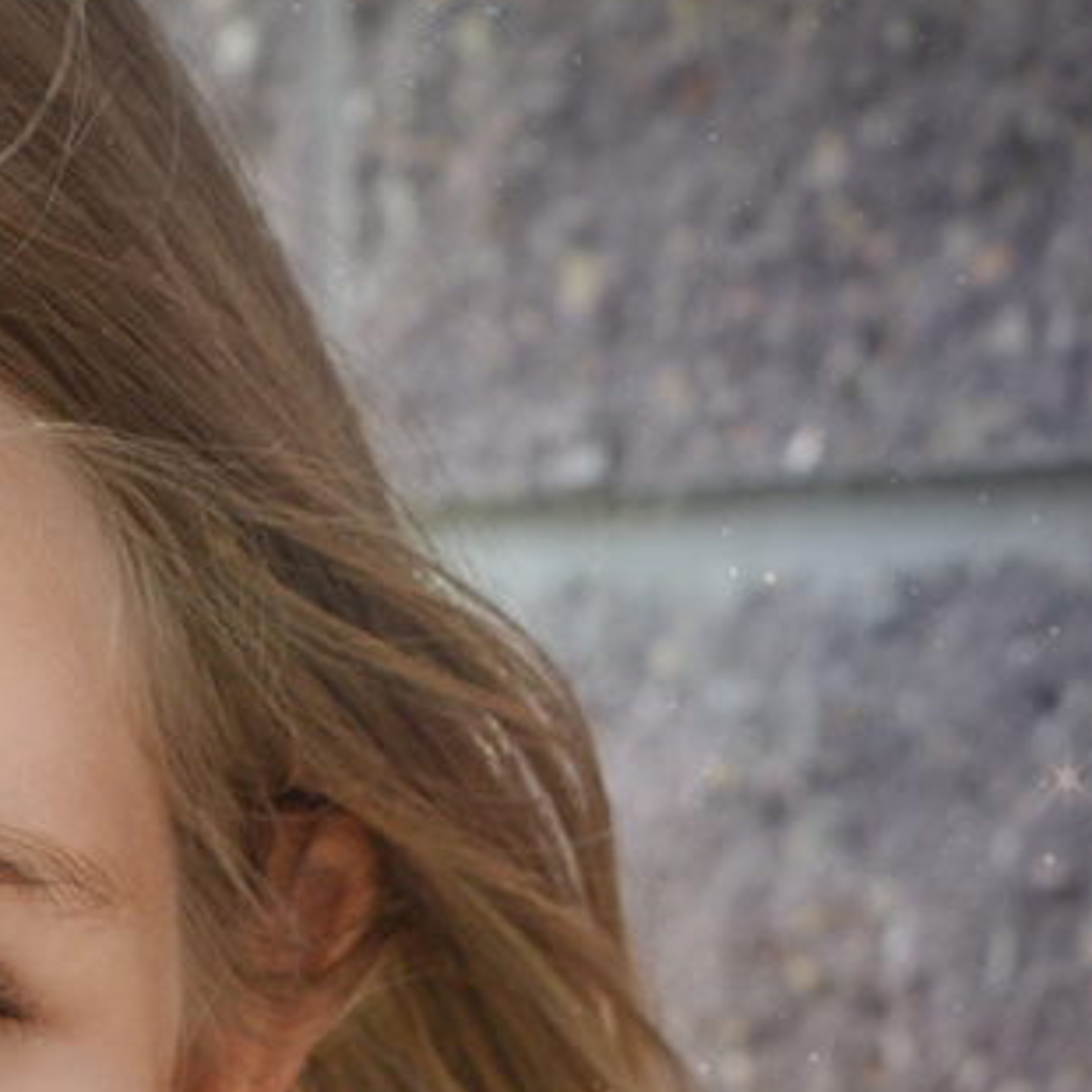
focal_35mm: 276
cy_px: 1221
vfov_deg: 6.3
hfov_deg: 6.3
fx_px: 9851
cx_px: -335
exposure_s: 1/125
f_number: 8
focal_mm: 48
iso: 200
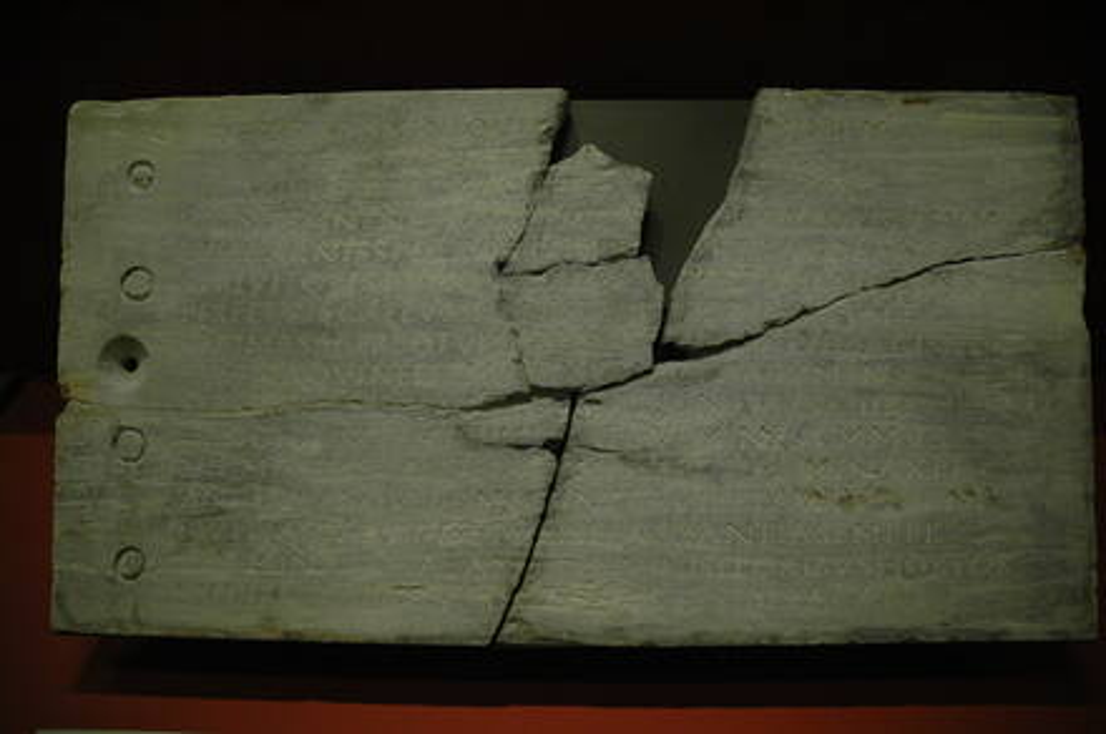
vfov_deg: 47.8
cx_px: 553
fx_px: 828
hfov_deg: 67.5
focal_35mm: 27
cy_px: 367
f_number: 4
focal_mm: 18
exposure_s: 1/60
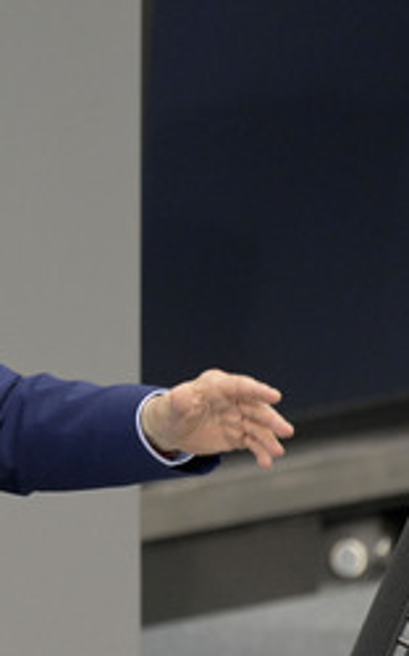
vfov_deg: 2.9
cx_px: -164
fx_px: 13106
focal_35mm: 734
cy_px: 362
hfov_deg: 1.8
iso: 8000
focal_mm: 400
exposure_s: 1/400
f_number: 5.6
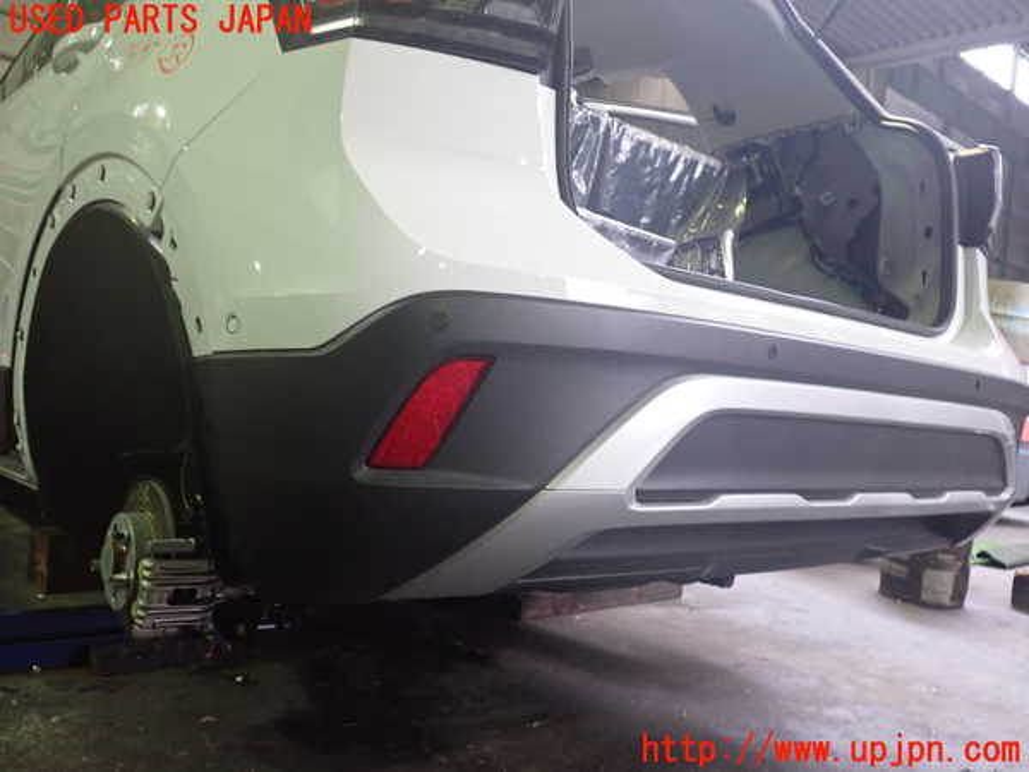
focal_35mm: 30
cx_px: 514
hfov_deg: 60.0
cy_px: 386
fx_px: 892
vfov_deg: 46.8
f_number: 2.3
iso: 500
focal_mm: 5.4
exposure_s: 1/30
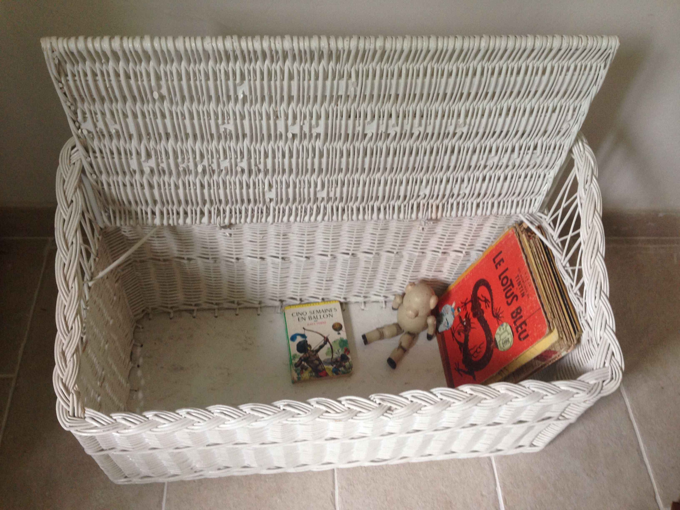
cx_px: 340
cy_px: 255
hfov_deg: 55.4
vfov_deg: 42.9
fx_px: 648
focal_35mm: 33
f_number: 2.4
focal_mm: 4.12
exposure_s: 1/20
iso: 100
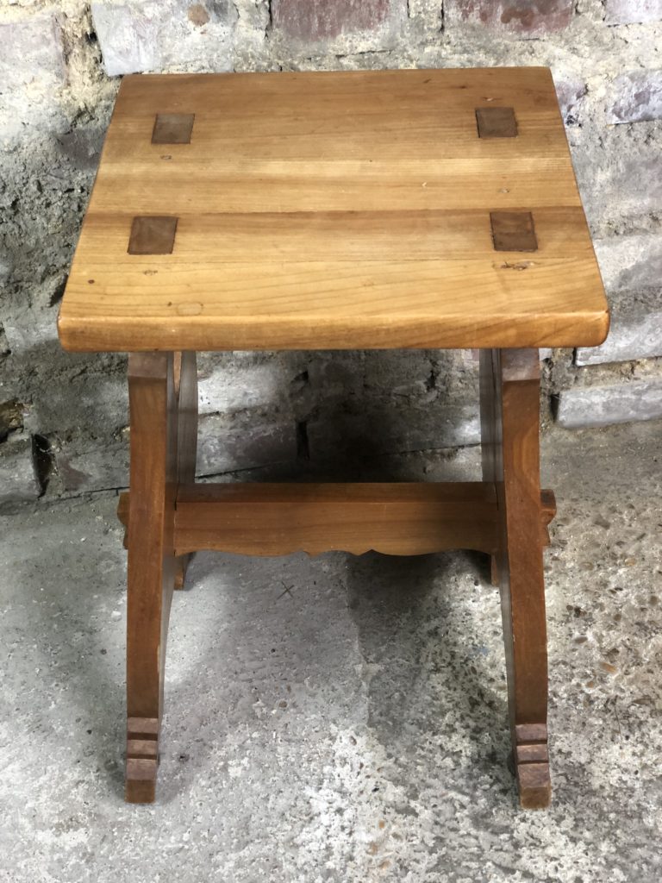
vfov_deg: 36.8
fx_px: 1326
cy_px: 442
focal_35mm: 52
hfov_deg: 28.0
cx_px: 331
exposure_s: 1/33
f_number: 2.4
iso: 125
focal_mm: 6
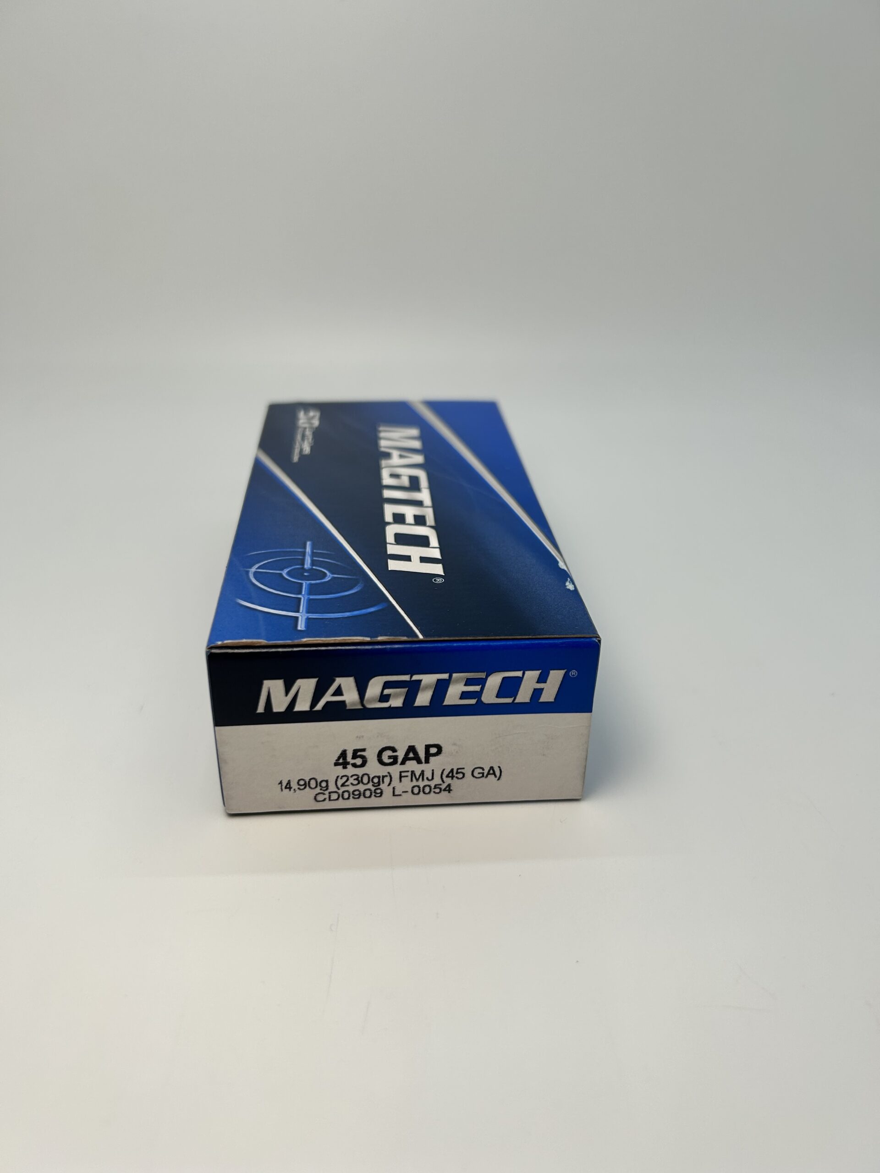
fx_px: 881
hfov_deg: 53.1
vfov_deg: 67.3
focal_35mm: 26
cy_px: 586
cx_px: 440
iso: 50
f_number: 1.5
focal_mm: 5.7
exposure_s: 1/894
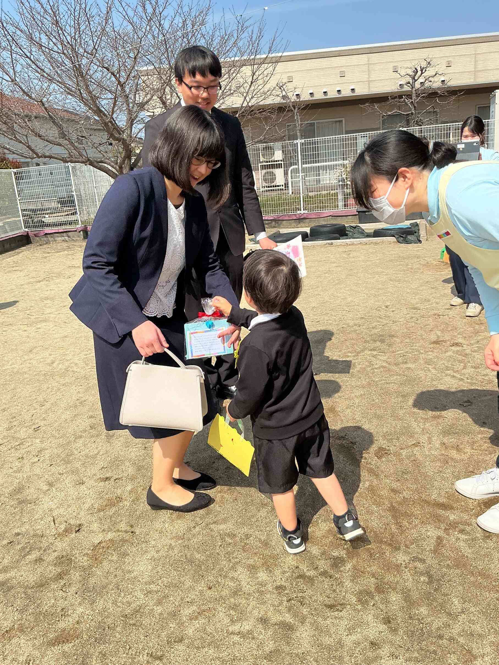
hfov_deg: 48.2
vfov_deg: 61.7
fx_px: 557
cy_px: 332
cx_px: 250
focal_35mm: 29
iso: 25
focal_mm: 3
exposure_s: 1/2141
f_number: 1.8
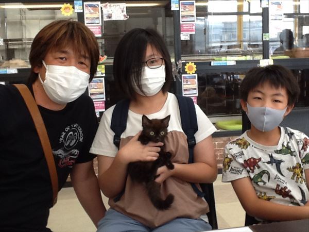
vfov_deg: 32.9
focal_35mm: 44
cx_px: 154
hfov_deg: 42.9
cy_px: 116
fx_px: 393
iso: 50
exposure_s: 1/40
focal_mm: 2.03
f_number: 2.4
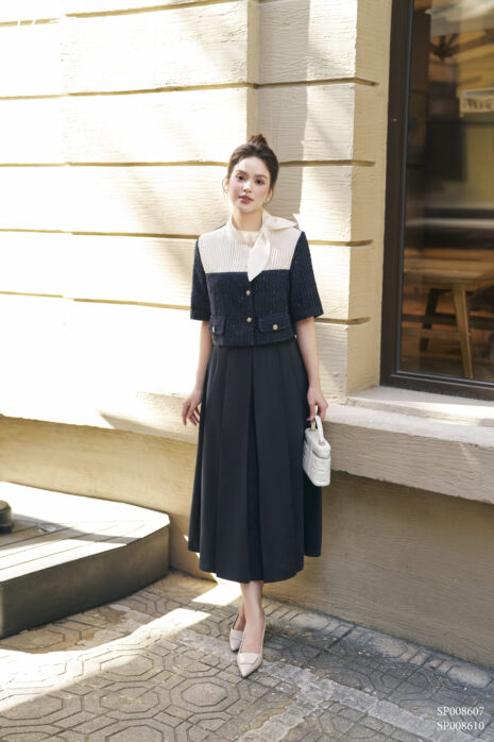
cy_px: 371
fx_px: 1030
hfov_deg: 27.0
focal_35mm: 50
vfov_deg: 39.6
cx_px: 247
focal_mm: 50
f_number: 1.8
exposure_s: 1/800
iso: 400
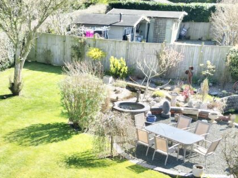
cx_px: 50
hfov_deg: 31.9
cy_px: 143
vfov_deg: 24.4
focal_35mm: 59
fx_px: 405
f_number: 1.7
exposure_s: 1/1250
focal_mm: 6.72
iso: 130
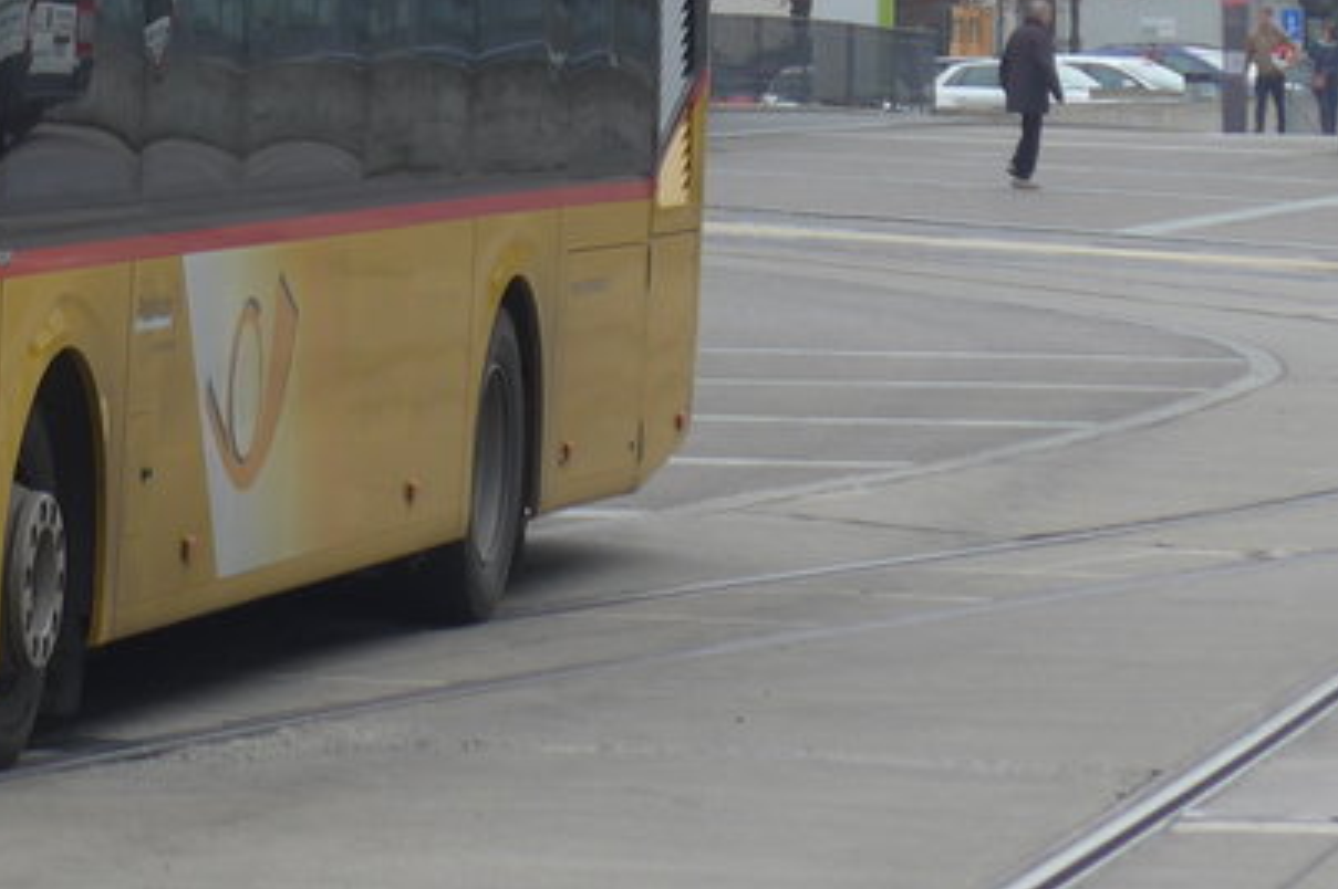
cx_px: -388
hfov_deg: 7.3
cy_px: -508
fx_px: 10361
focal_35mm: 279
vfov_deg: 4.9
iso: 80
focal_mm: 18
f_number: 4.6
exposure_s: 1/100
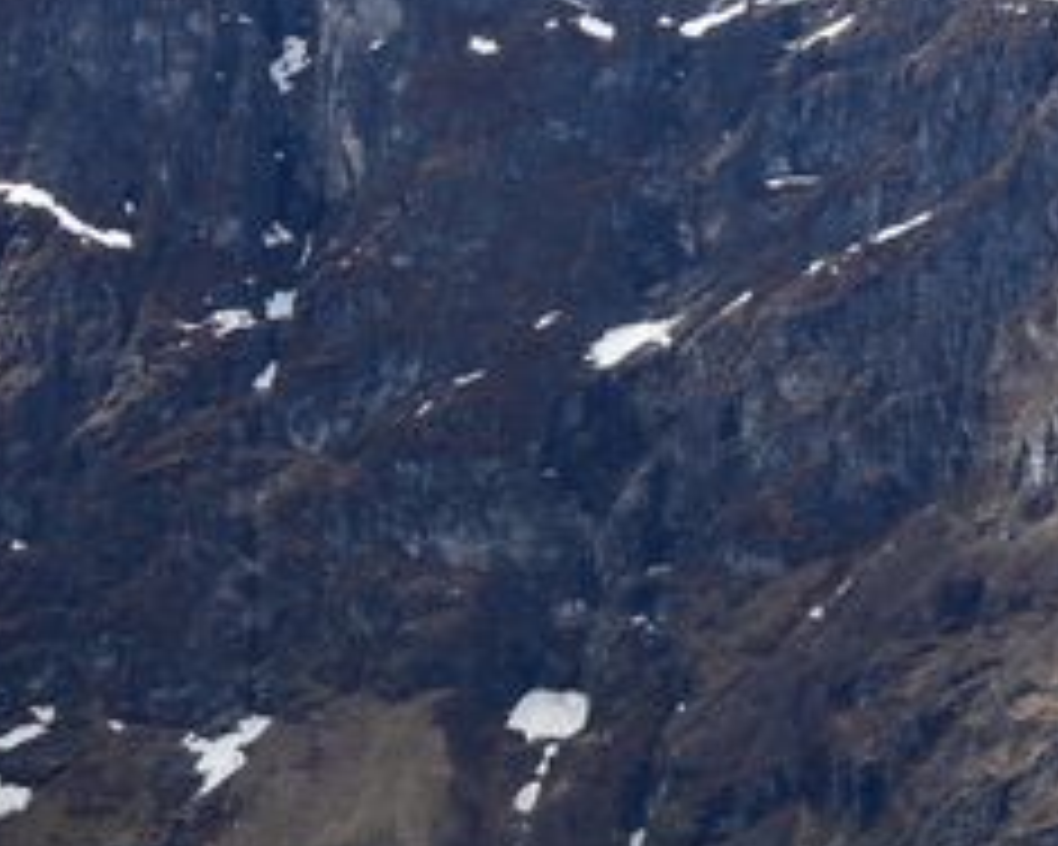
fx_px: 7045
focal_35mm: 225
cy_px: 567
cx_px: 792
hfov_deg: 8.6
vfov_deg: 6.9
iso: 200
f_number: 9
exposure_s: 1/320
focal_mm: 55
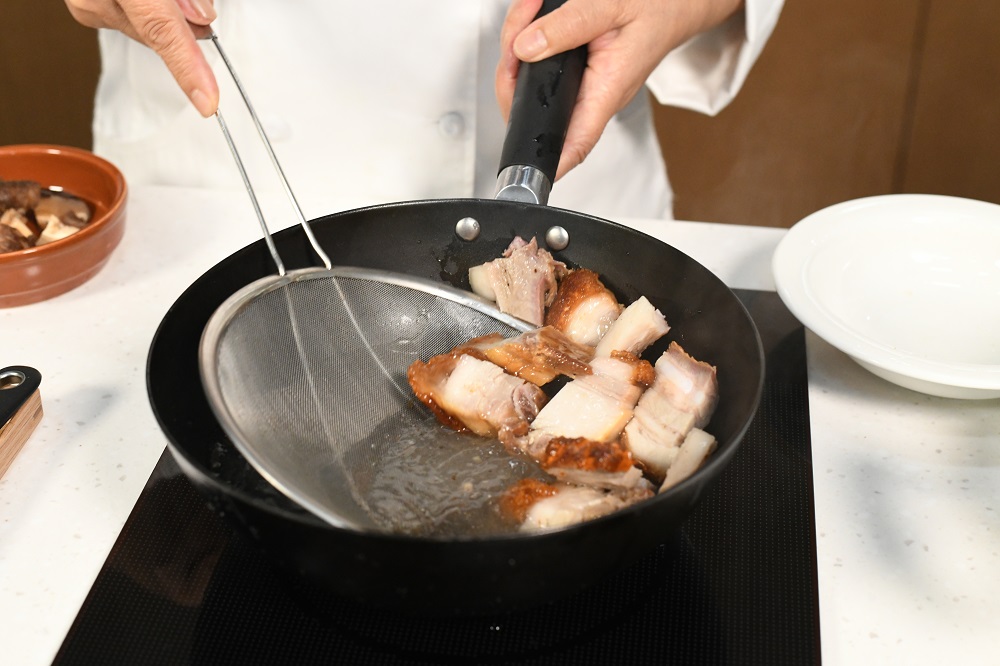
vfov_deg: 27.0
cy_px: 333
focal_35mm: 50
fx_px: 1388
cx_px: 500
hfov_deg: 39.6
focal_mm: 50
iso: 5000
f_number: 6.3
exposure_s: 1/250
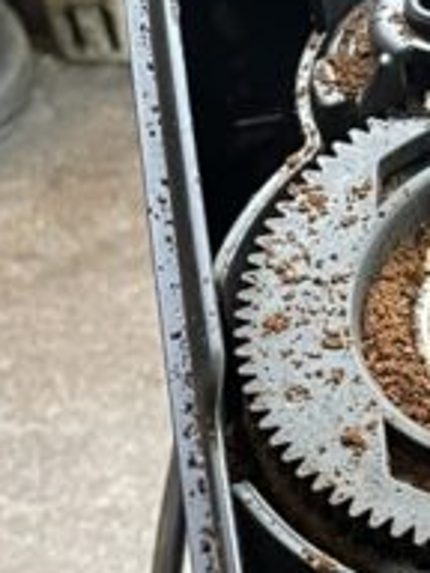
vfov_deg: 14.2
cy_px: 292
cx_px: 920
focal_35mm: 139
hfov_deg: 9.8
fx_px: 2302
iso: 400
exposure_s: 1/50
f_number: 1.6
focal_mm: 4.2
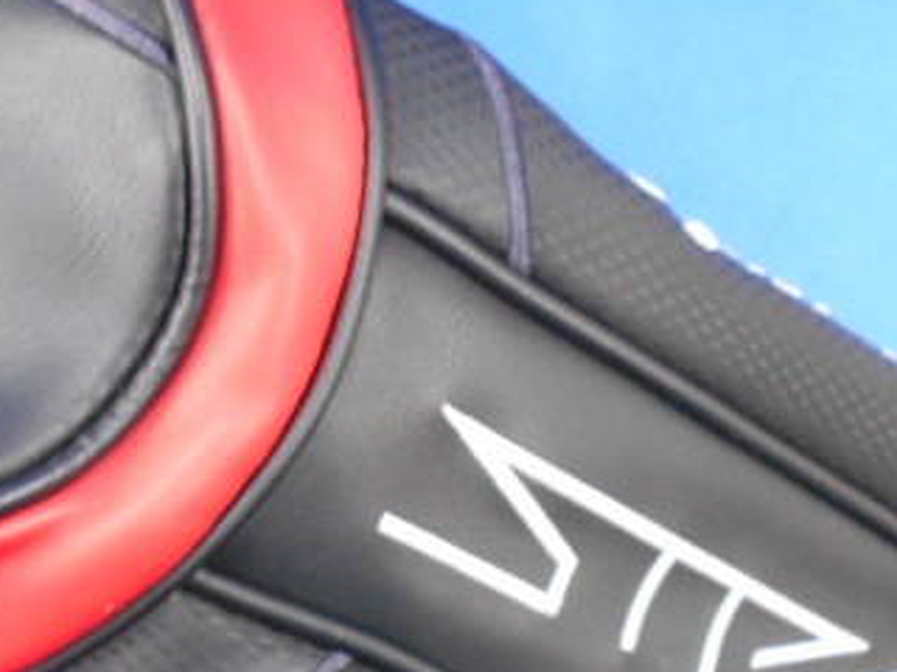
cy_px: 412
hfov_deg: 36.7
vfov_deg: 28.0
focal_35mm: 52
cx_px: 362
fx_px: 1347
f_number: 3.2
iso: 400
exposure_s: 1/8
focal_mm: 4.6
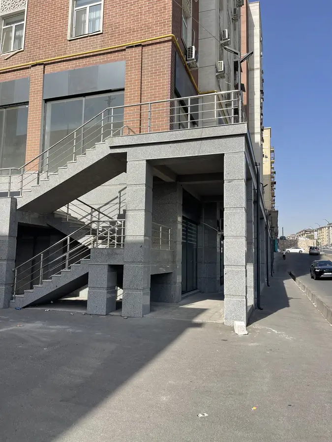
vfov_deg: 69.4
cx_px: 166
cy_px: 221
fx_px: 320
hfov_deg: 54.9
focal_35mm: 25
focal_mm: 5.1
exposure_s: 1/2924
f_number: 1.6
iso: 32
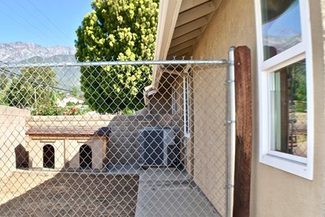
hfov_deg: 40.8
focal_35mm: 47
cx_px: 84
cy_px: 124
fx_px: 424
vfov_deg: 28.6
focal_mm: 20
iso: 100
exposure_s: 1/200
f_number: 7.1
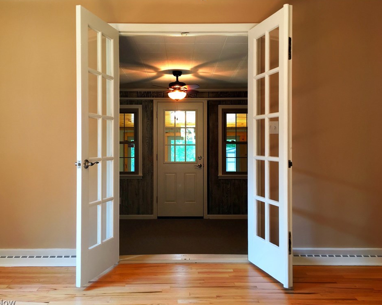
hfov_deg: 57.2
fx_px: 350
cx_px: 182
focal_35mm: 31
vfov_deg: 47.1
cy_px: 153
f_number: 2.2
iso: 40
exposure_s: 1/30
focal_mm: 4.15
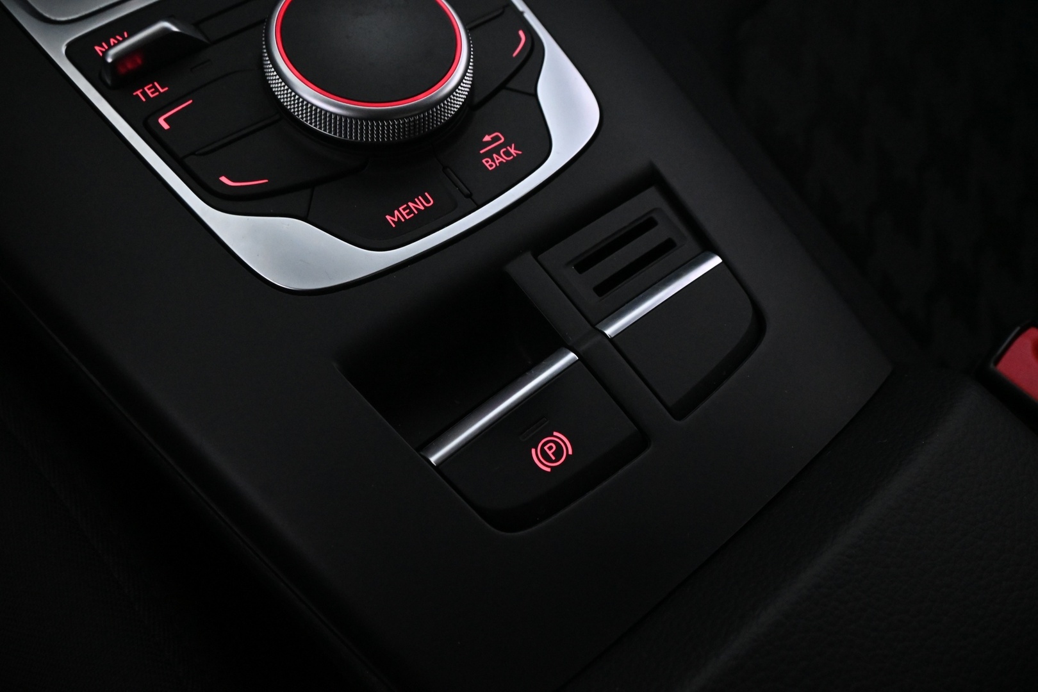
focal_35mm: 28
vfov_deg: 46.8
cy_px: 346
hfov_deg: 65.9
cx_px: 519
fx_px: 800
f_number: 6.3
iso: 5000
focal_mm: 18.5
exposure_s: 1/40
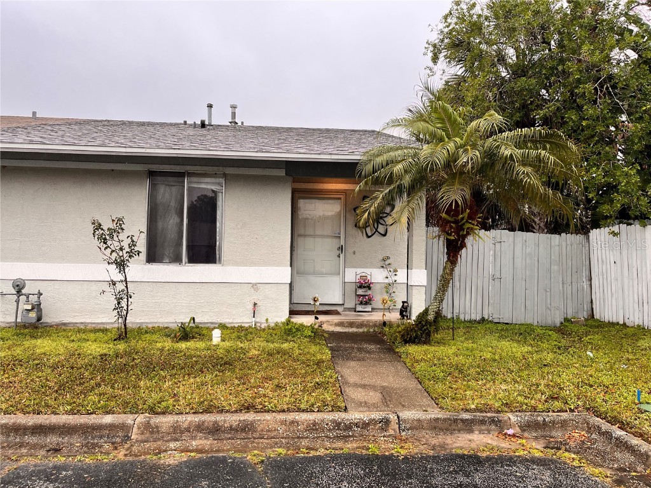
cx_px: 326
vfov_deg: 53.1
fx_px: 489
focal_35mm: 26
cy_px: 244
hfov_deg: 67.3
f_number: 1.6
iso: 40
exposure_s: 1/194
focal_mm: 5.1
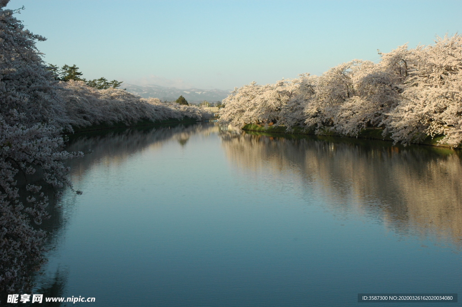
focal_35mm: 51
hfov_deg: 38.9
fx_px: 654
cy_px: 154
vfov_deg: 26.4
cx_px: 231
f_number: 10
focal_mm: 34
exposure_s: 1/250
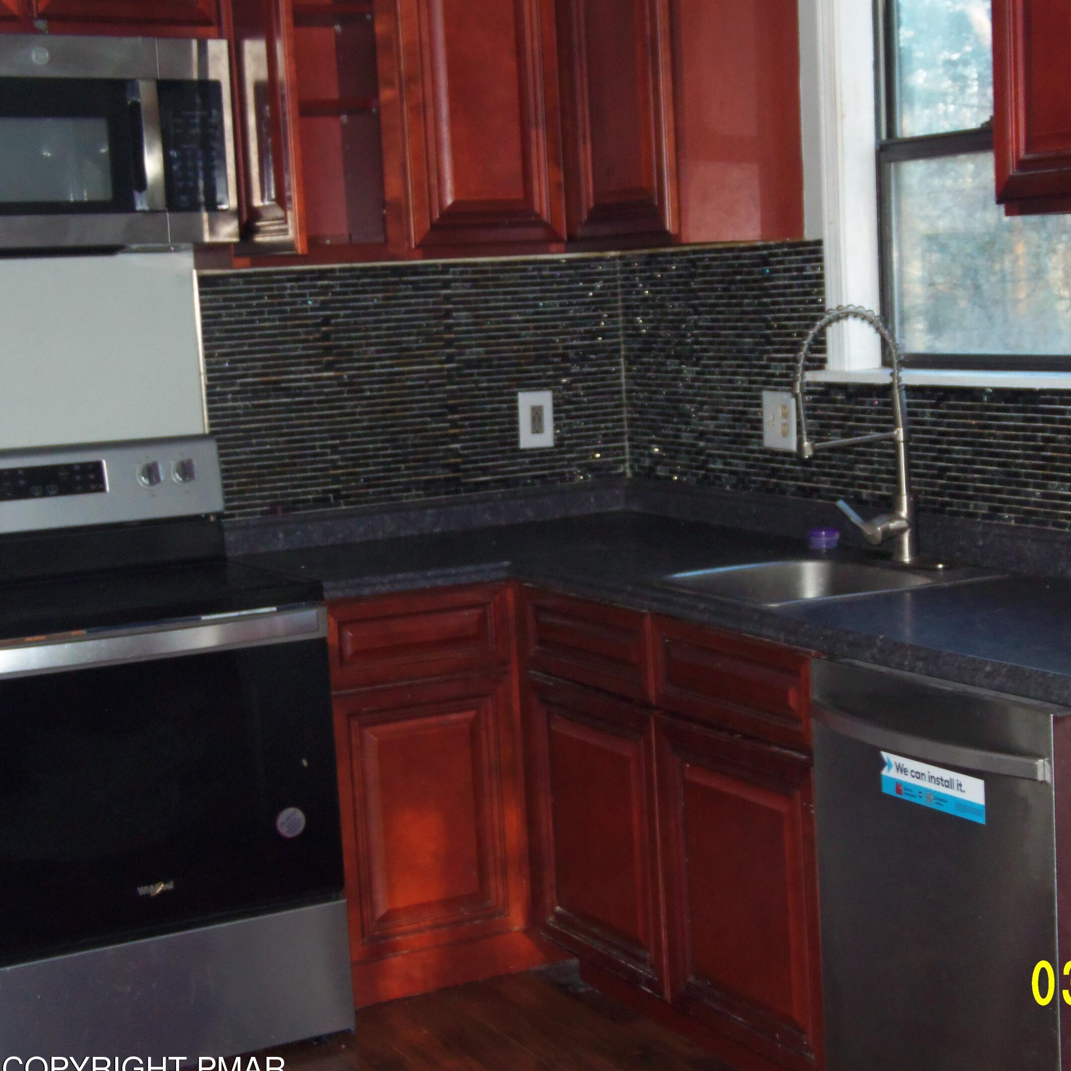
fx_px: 2135
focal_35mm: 61
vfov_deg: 28.2
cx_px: 650
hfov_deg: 28.1
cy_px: 555
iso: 250
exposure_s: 1/40
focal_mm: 8.7
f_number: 3.8
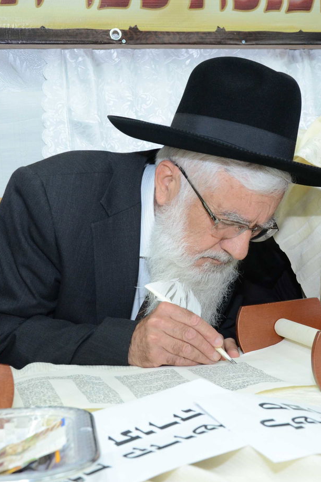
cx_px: 202
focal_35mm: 64
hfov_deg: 21.2
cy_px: 243
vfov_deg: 31.4
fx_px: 856
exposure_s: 1/80
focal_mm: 28
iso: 1000
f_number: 5
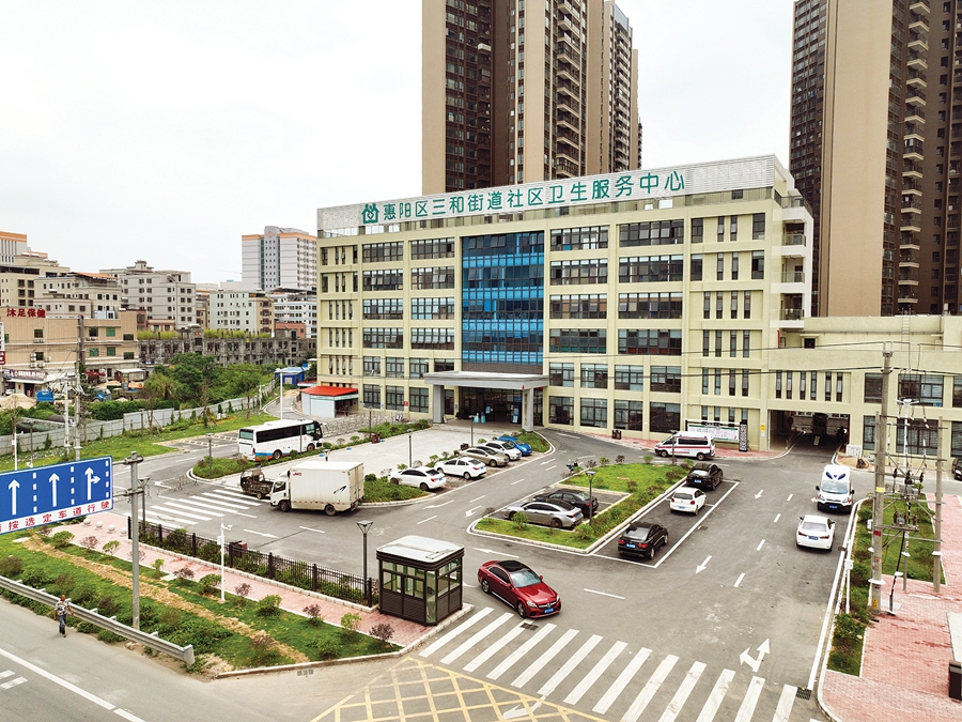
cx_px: 481
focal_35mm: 24
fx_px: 667
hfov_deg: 71.6
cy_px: 361
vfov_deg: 56.8
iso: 110
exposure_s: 1/2000
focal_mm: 12.29
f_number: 2.8
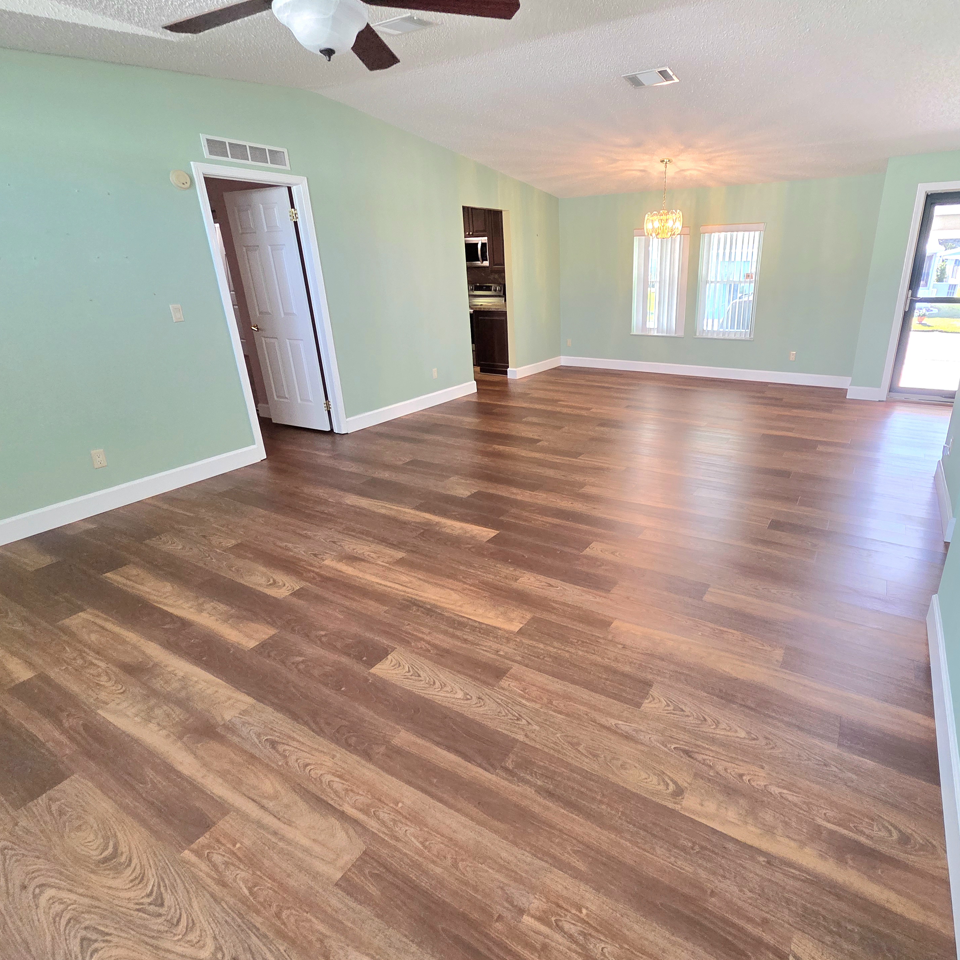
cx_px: 547
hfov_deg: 86.9
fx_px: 502
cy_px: 482
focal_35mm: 16
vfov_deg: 87.4
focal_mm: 2.2
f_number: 2.2
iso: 250
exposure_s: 1/120
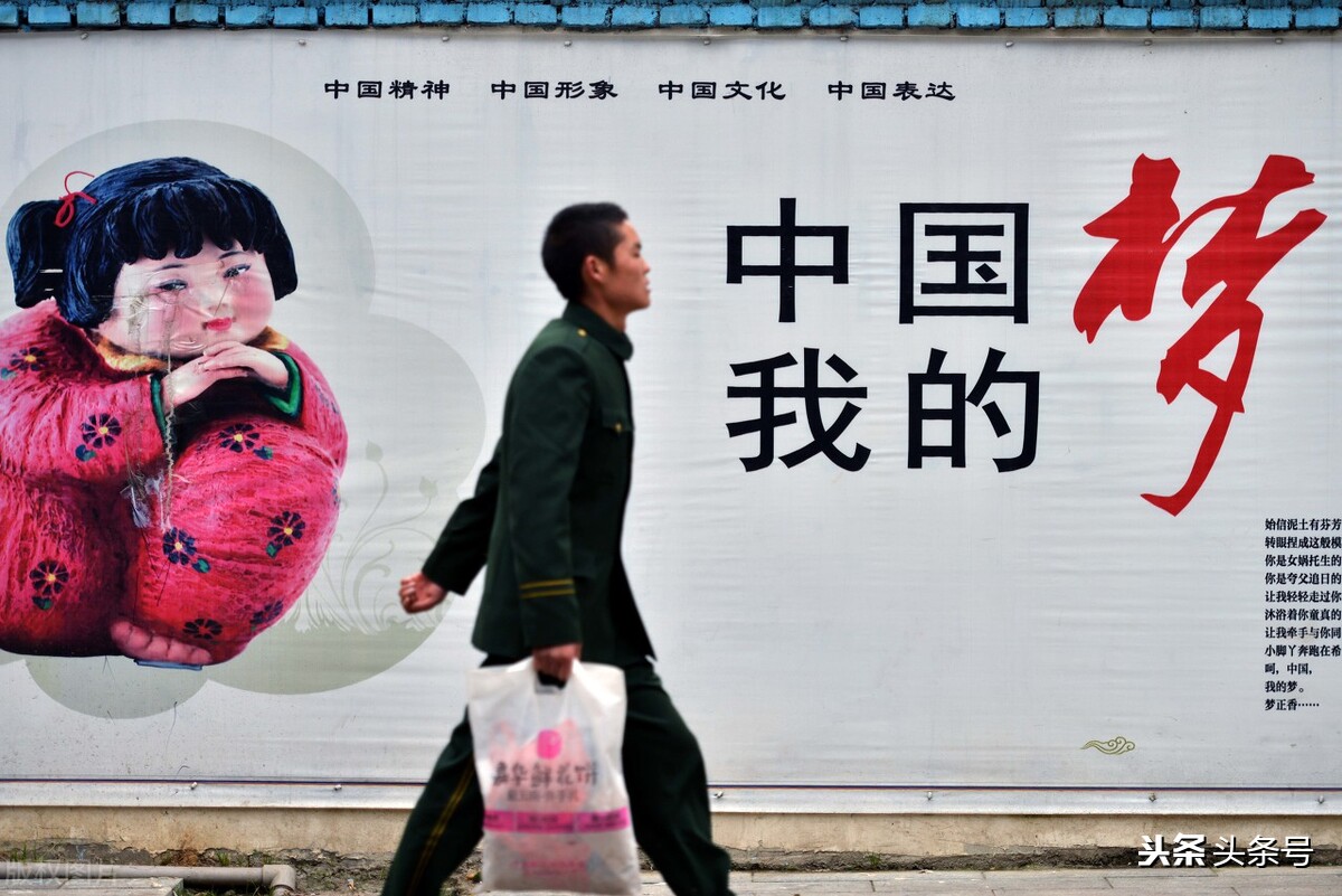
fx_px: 4549
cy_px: 448
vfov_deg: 11.2
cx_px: 671
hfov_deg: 16.8
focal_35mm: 122
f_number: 2.8
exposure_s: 1/1250
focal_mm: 122
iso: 250
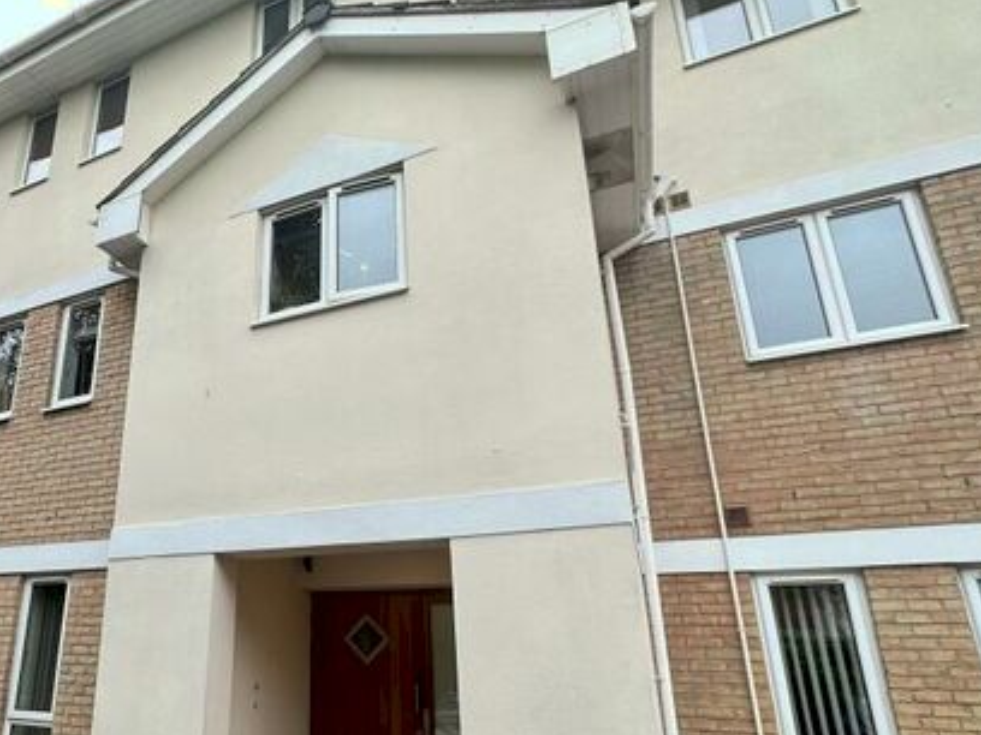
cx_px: 279
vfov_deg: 56.2
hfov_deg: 68.2
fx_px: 680
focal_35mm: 24
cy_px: 455
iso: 40
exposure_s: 1/134
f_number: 2.2
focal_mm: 2.22
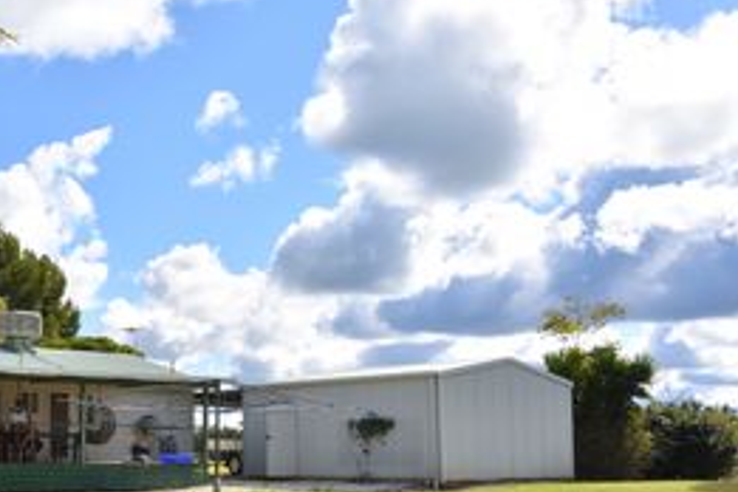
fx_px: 1107
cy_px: 352
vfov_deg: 24.8
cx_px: 139
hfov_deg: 35.6
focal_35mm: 54
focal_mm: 20
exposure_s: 1/250
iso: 100
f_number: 10
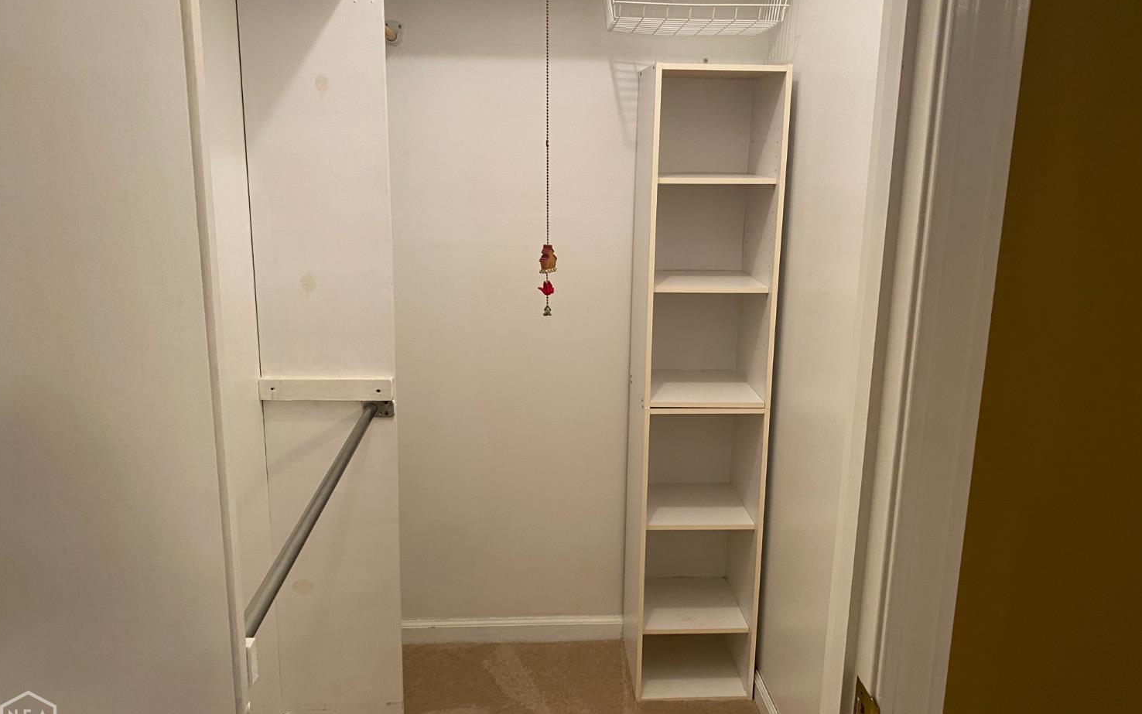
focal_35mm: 28
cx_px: 569
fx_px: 872
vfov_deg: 44.5
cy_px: 328
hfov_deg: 66.5
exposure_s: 1/60
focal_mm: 4.25
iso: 125
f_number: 1.8
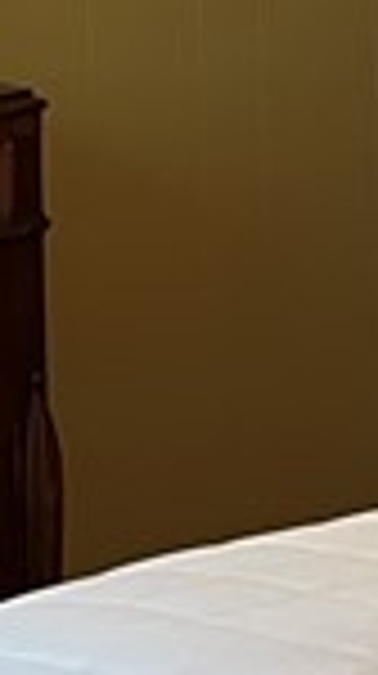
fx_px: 3469
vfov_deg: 10.6
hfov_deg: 6.2
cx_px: 567
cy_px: -405
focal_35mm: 194
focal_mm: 5.7
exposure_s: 1/60
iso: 250
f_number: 1.5
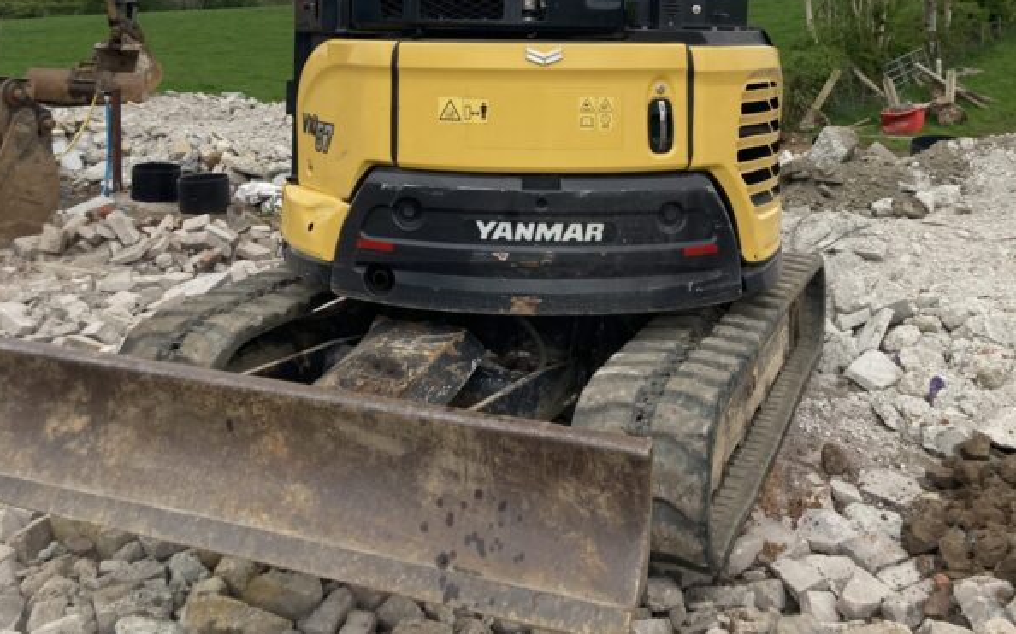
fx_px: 1107
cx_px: 505
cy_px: 43
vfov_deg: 30.3
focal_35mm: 40
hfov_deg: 49.3
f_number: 1.8
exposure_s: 1/2088
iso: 20
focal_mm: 3.99
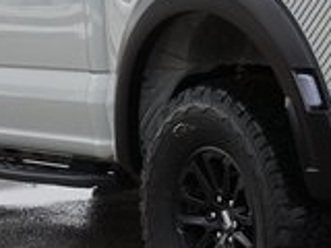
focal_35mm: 212
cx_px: 321
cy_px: 18
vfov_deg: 7.0
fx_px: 2027
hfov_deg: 9.3
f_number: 6.3
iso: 100
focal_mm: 55
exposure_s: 1/60
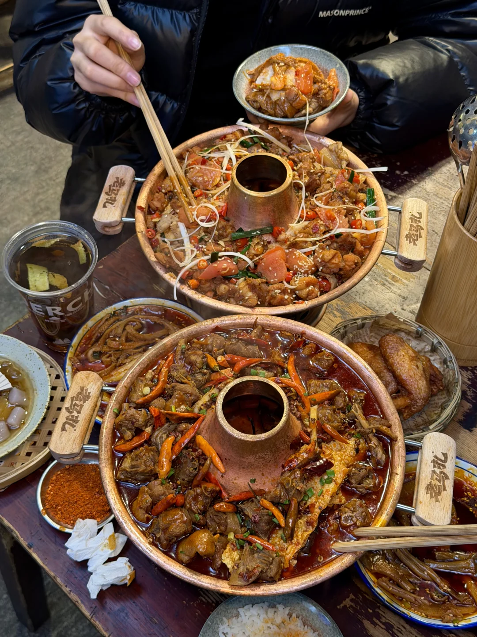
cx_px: 238
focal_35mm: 48
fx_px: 882
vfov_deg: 39.7
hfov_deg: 30.3
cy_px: 318
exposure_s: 1/50
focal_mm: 6.76
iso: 50
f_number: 1.78
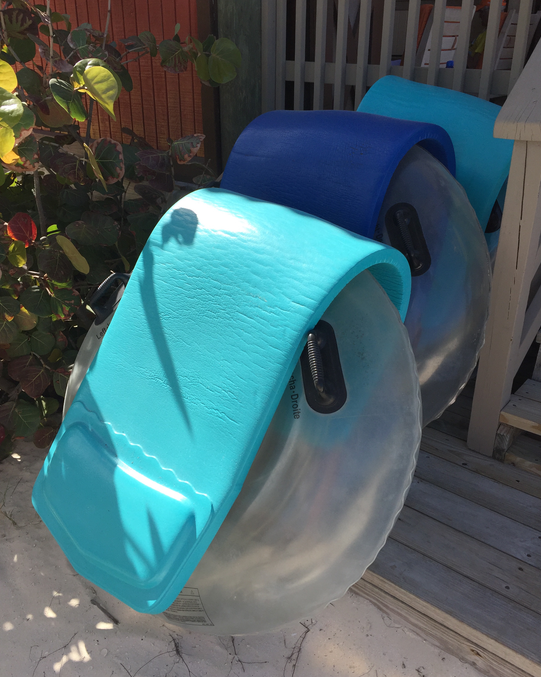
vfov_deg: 57.1
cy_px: 321
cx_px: 278
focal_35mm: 31
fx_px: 620
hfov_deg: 47.1
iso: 32
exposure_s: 1/1236
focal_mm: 4.15
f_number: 2.2
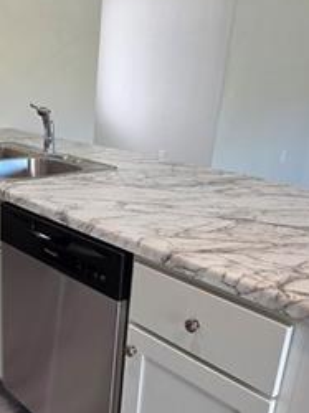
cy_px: 269
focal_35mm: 40
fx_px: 477
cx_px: 40
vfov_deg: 46.2
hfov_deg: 34.2
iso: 160
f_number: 1.9
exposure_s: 1/120
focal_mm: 2.2
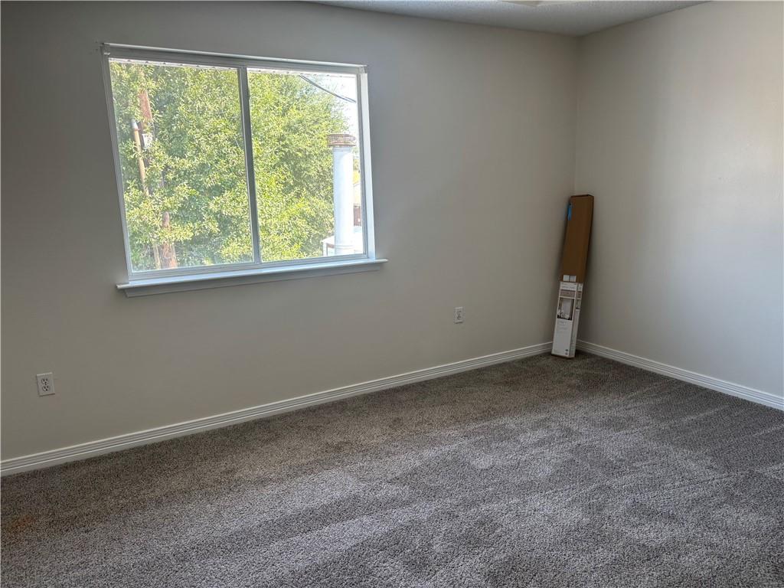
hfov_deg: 67.3
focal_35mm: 26
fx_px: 589
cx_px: 392
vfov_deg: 53.1
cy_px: 294
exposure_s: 1/121
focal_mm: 5.96
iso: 80
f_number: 1.6
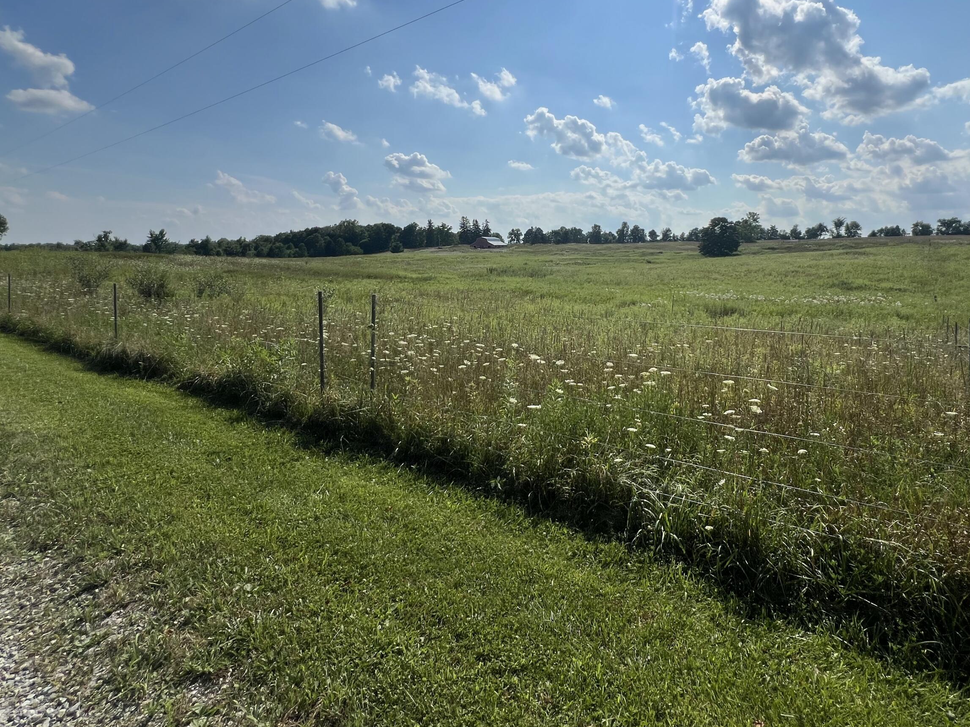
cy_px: 282
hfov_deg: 90.3
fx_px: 476
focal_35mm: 17
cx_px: 560
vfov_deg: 73.7
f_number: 1.8
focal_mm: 1.57
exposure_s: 1/4785
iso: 32
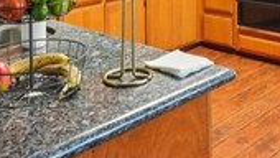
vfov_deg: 16.9
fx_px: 468
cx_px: 229
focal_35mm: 63
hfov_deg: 32.3
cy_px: -97
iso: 400
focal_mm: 16
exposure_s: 1/8
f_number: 8
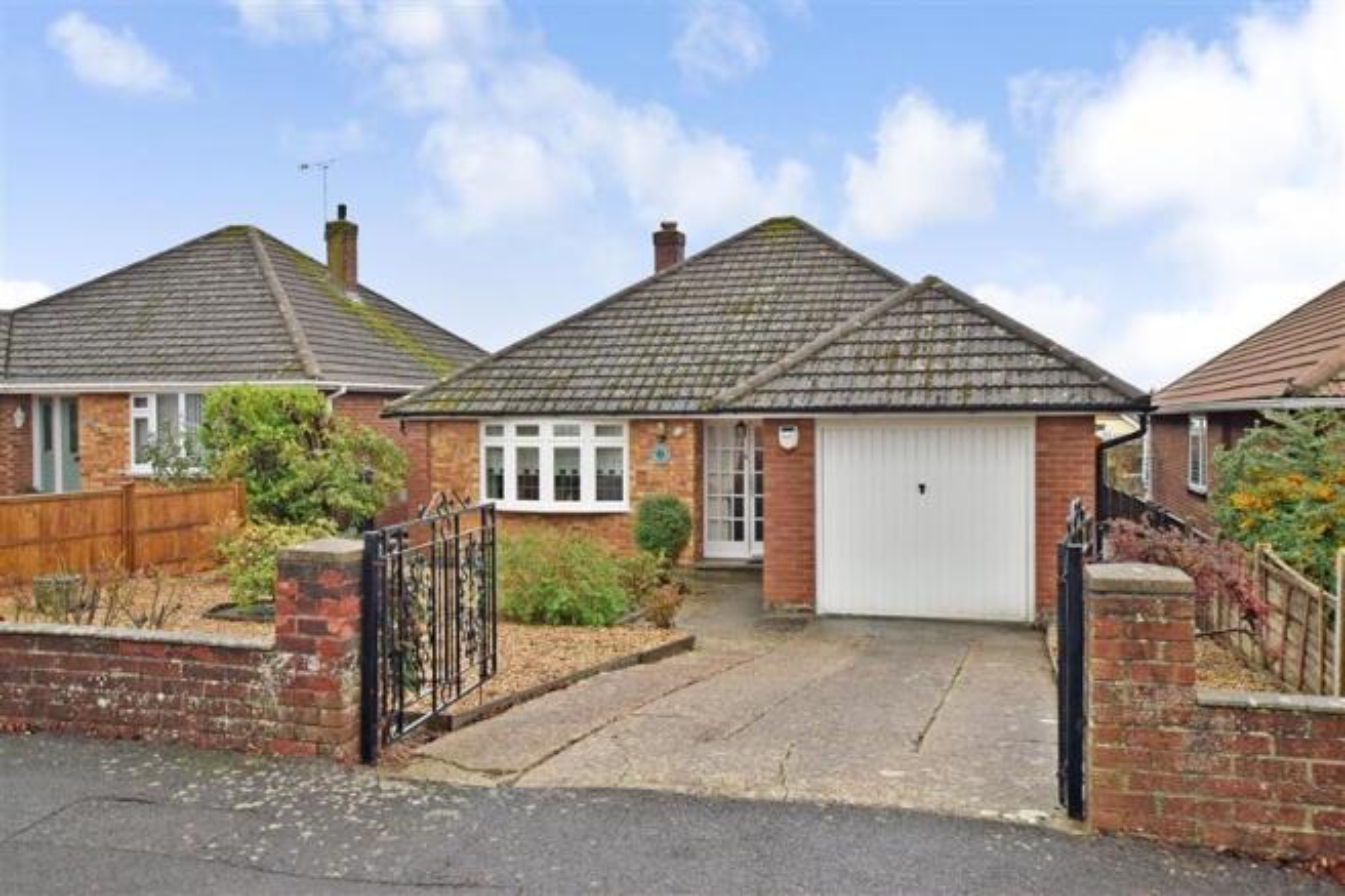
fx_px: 1120
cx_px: 672
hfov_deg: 61.9
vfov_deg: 43.6
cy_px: 448
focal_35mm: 30
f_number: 8
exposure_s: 1/100
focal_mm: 20
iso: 640
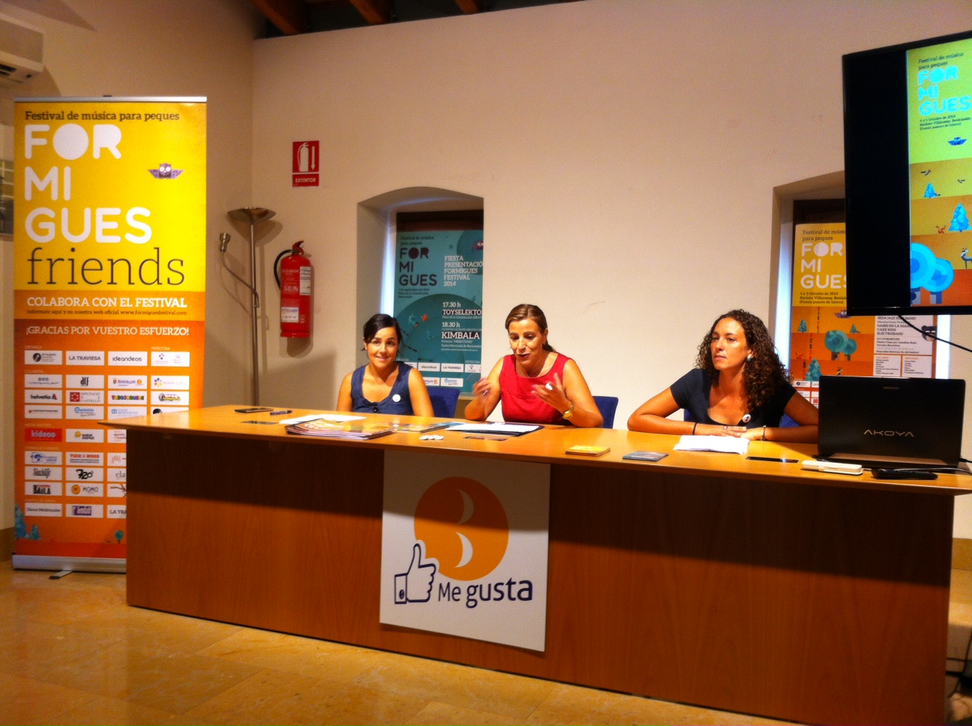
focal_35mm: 35
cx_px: 486
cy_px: 363
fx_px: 981
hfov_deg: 52.7
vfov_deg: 40.6
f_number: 2.8
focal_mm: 3.85
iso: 80
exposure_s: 1/24
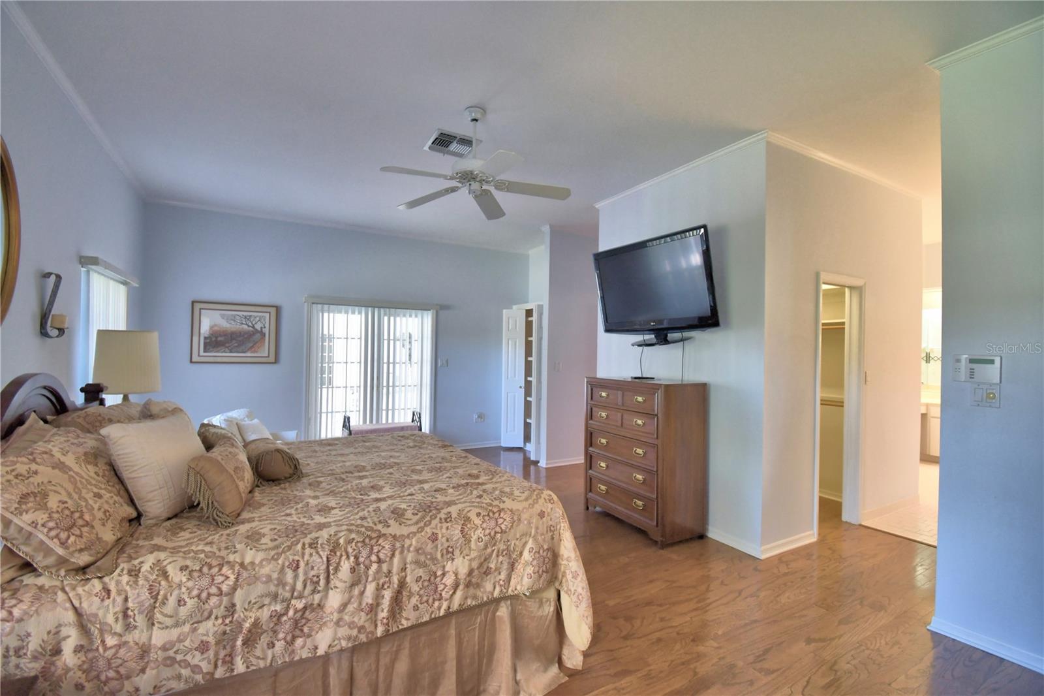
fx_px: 435
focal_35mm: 15
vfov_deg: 77.3
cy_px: 348
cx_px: 522
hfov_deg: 100.4
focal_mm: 10
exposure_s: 1/30
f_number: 4.5
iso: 560
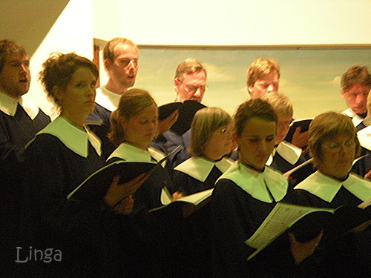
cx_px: 186
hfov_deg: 18.7
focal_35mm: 105
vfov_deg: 14.1
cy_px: 139
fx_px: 1125
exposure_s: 1/8
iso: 727
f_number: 5.7
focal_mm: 17.3
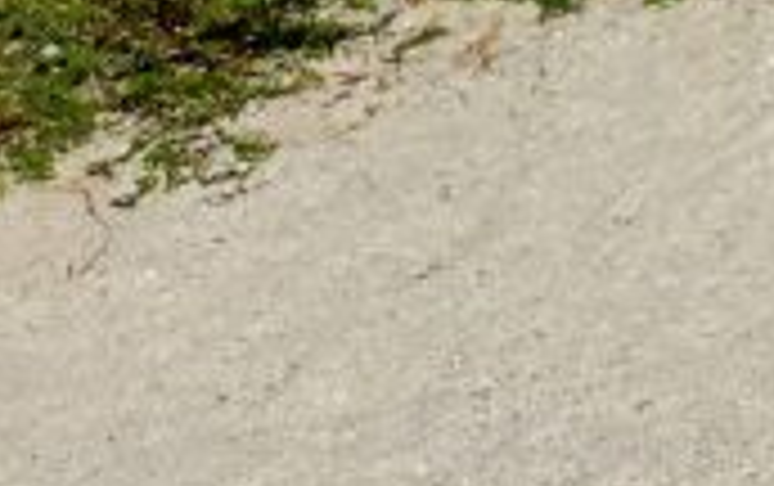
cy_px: -1215
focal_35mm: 145
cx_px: 1724
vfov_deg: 7.4
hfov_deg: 12.1
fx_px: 3063
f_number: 1.8
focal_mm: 5.4
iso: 20
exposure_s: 1/3333
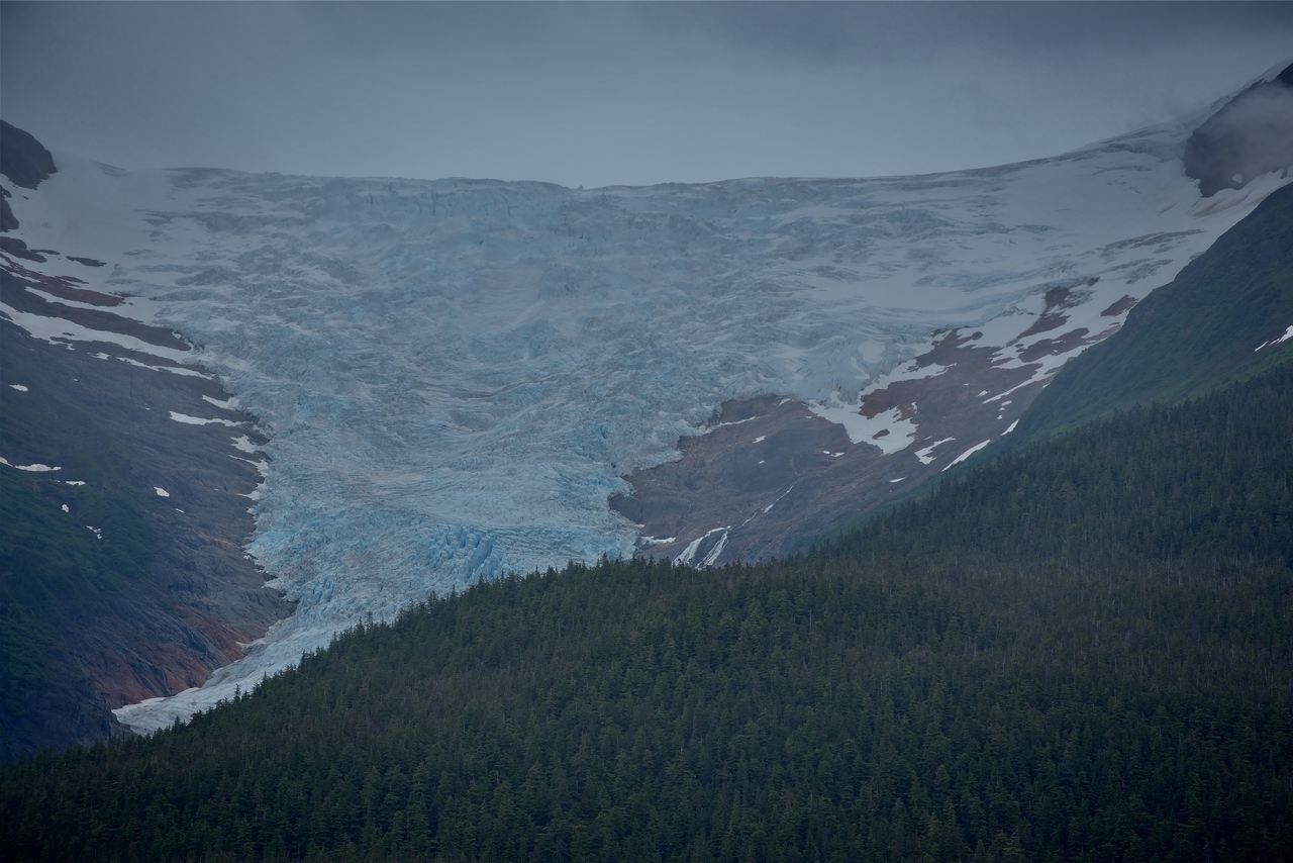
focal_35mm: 170
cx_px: 646
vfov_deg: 8.1
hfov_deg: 12.1
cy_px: 432
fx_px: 6107
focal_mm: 170
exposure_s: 1/400
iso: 100
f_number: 9
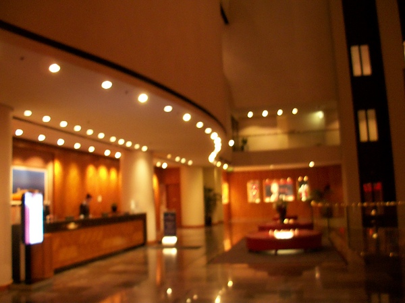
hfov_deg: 52.6
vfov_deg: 40.7
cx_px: 202
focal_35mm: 35
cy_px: 152
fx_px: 409
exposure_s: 1/8
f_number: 3.1
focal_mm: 6.3
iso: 250
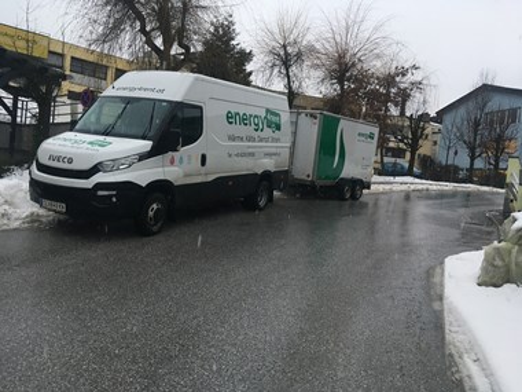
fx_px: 437
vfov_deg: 48.2
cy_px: 196
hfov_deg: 61.7
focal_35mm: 29
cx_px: 261
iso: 50
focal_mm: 4.15
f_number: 2.2
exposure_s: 1/33
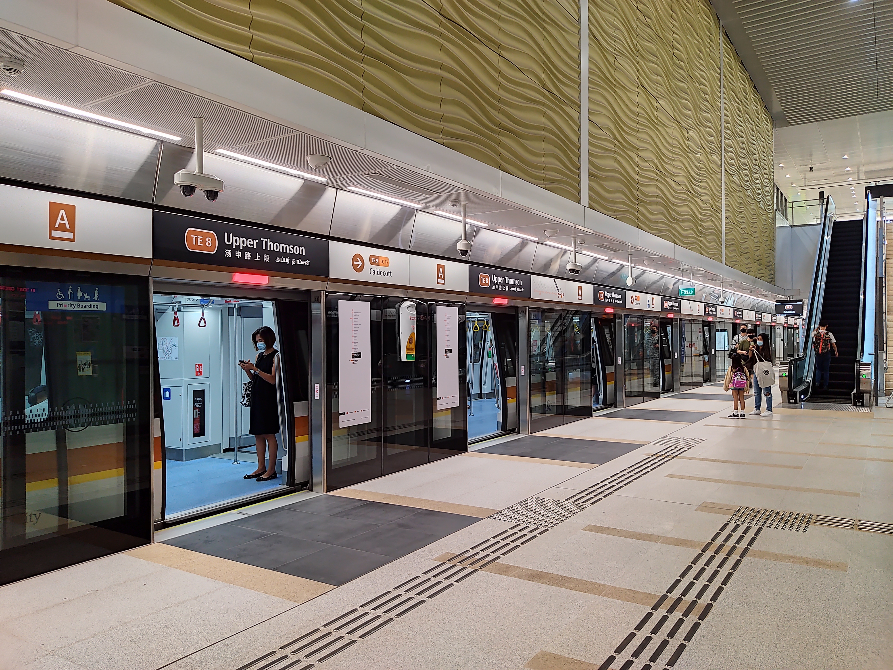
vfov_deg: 53.1
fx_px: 671
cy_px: 335
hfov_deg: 67.3
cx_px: 446
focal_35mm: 26
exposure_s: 1/33
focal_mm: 4.74
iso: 449
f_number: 1.79
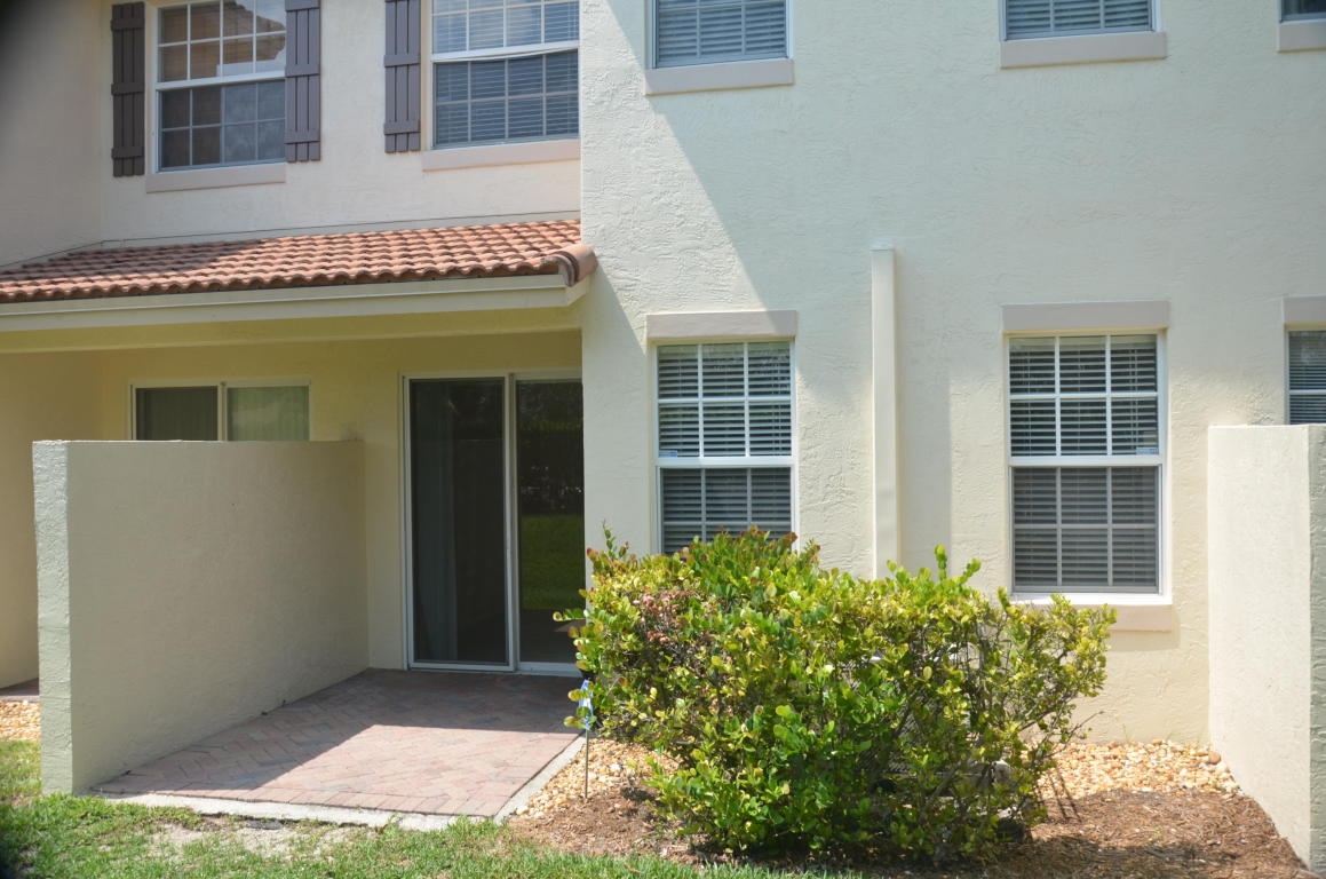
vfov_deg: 41.6
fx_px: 1158
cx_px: 663
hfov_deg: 59.6
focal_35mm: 32
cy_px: 440
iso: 200
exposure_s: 1/200
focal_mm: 21
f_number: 7.1
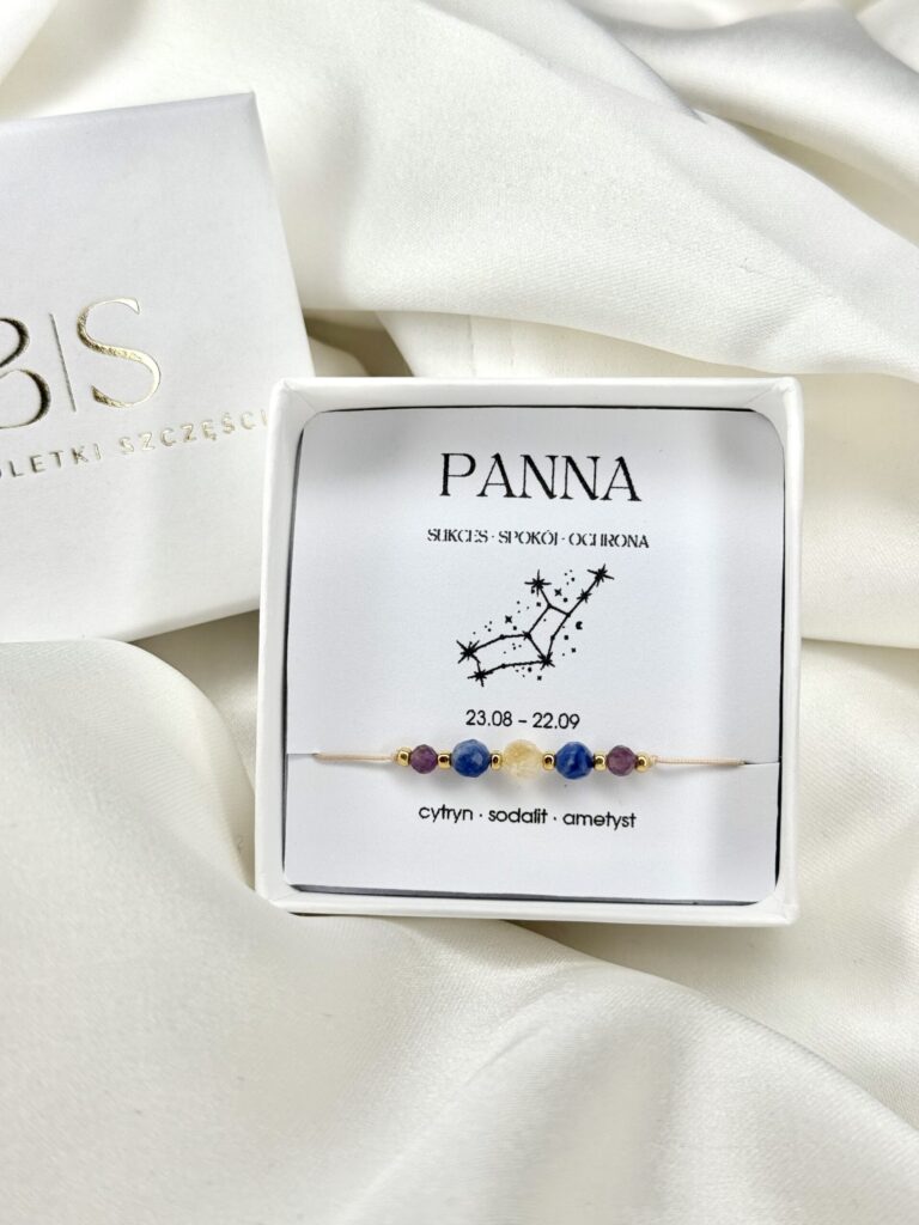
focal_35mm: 48
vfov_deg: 39.7
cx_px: 460
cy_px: 612
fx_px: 1699
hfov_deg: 30.3
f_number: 1.78
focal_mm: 6.76
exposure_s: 1/1456
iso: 64
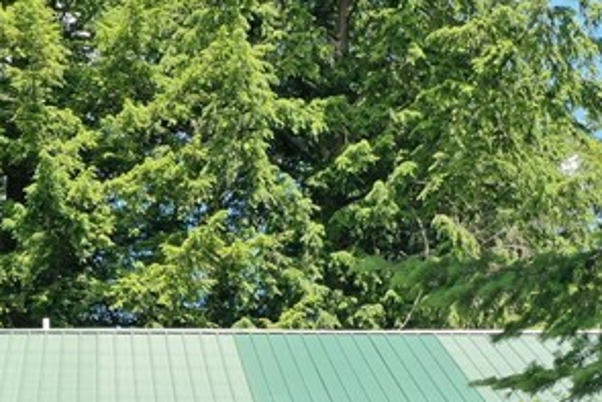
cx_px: 212
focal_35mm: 103
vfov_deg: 12.4
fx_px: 1723
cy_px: 669
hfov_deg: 19.8
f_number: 5
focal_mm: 10.26
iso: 100
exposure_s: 1/240
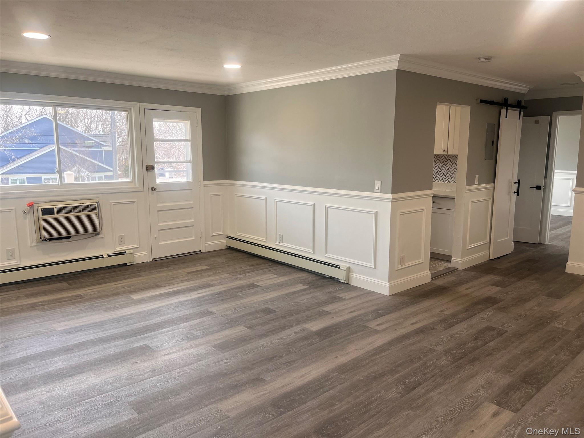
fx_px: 439
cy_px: 219
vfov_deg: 53.1
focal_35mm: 26
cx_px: 292
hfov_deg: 67.3
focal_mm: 5.1
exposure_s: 1/103
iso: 40
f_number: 1.6
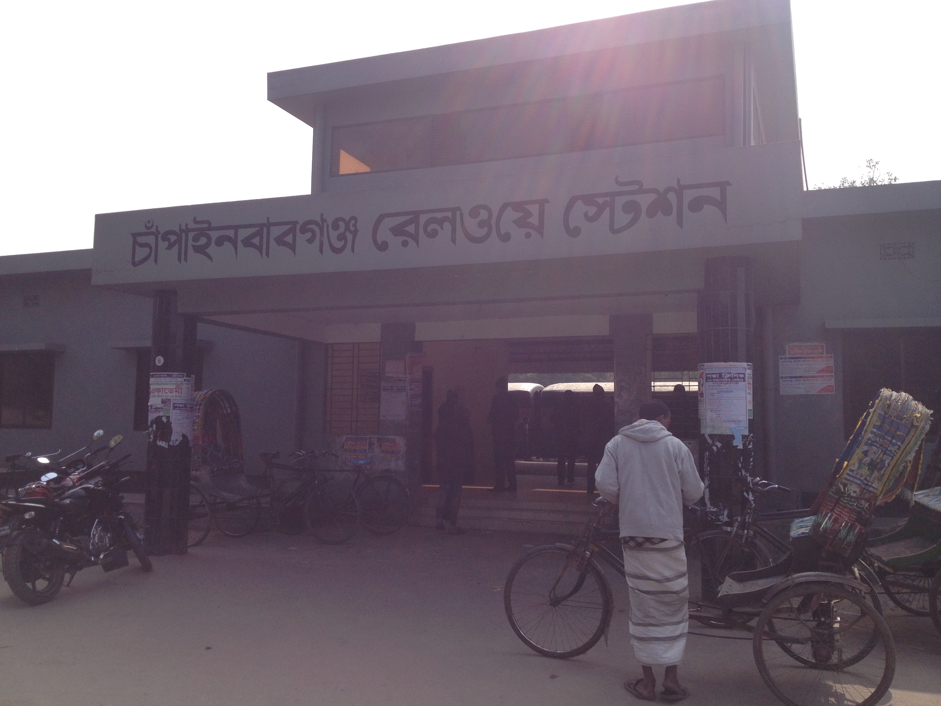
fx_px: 951
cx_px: 470
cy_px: 353
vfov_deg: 40.7
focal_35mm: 35
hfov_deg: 52.6
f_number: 2.4
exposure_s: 1/1623
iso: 50
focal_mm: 4.28
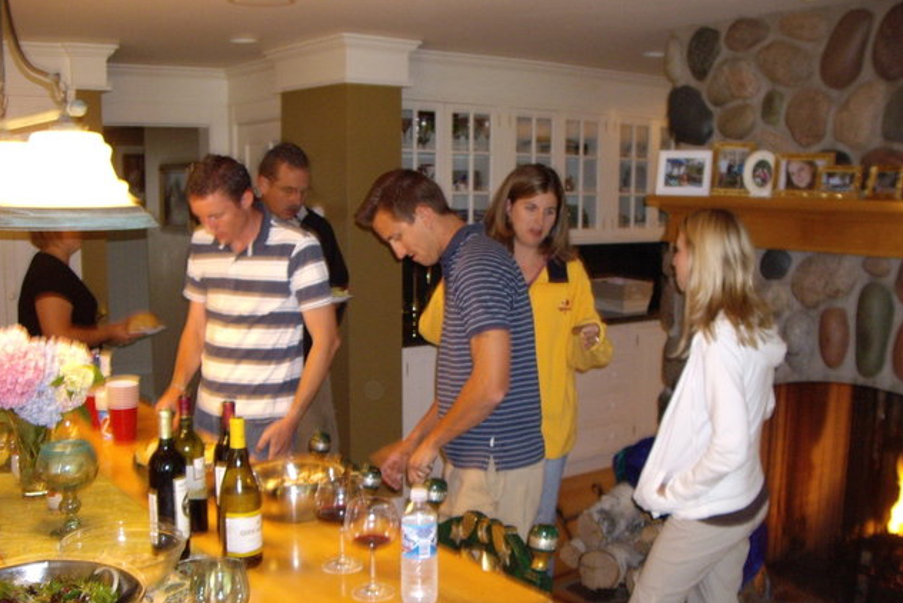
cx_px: 447
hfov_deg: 48.4
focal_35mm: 40
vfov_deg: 33.4
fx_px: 1004
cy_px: 334
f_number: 2.7
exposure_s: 1/15
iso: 200
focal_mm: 6.2
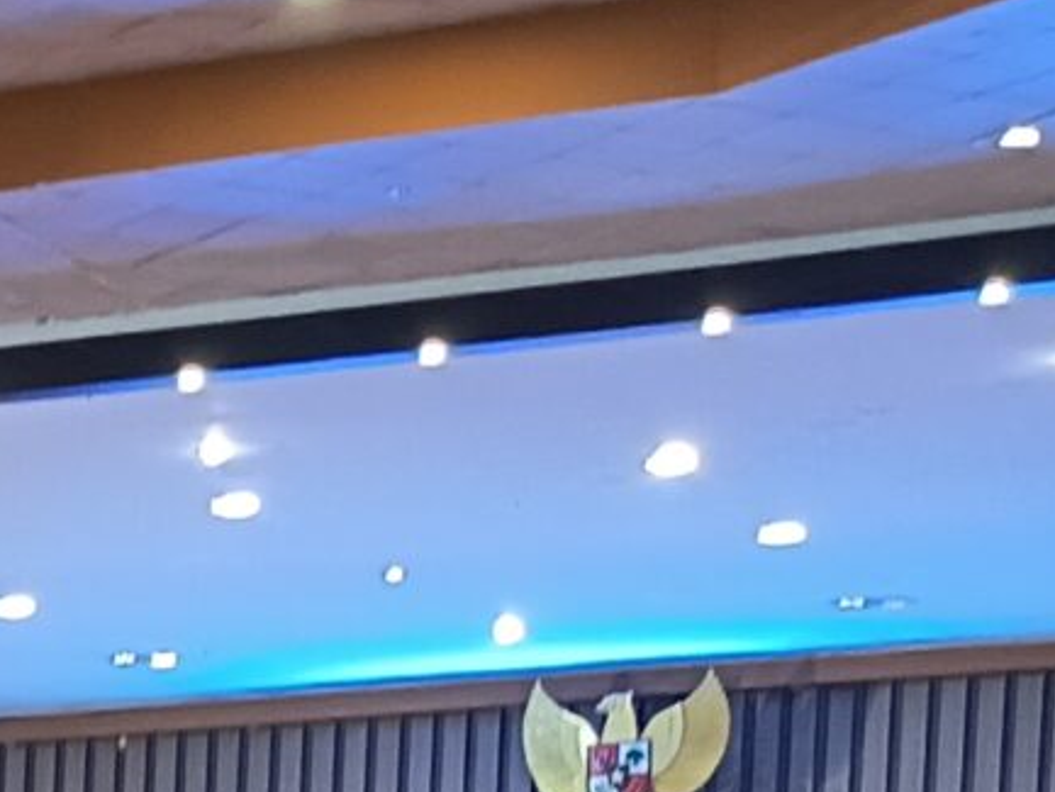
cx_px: -1060
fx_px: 4329
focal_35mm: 142
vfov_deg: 9.7
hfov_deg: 12.3
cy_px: 1625
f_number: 1.7
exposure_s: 1/25
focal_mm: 5.27
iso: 785
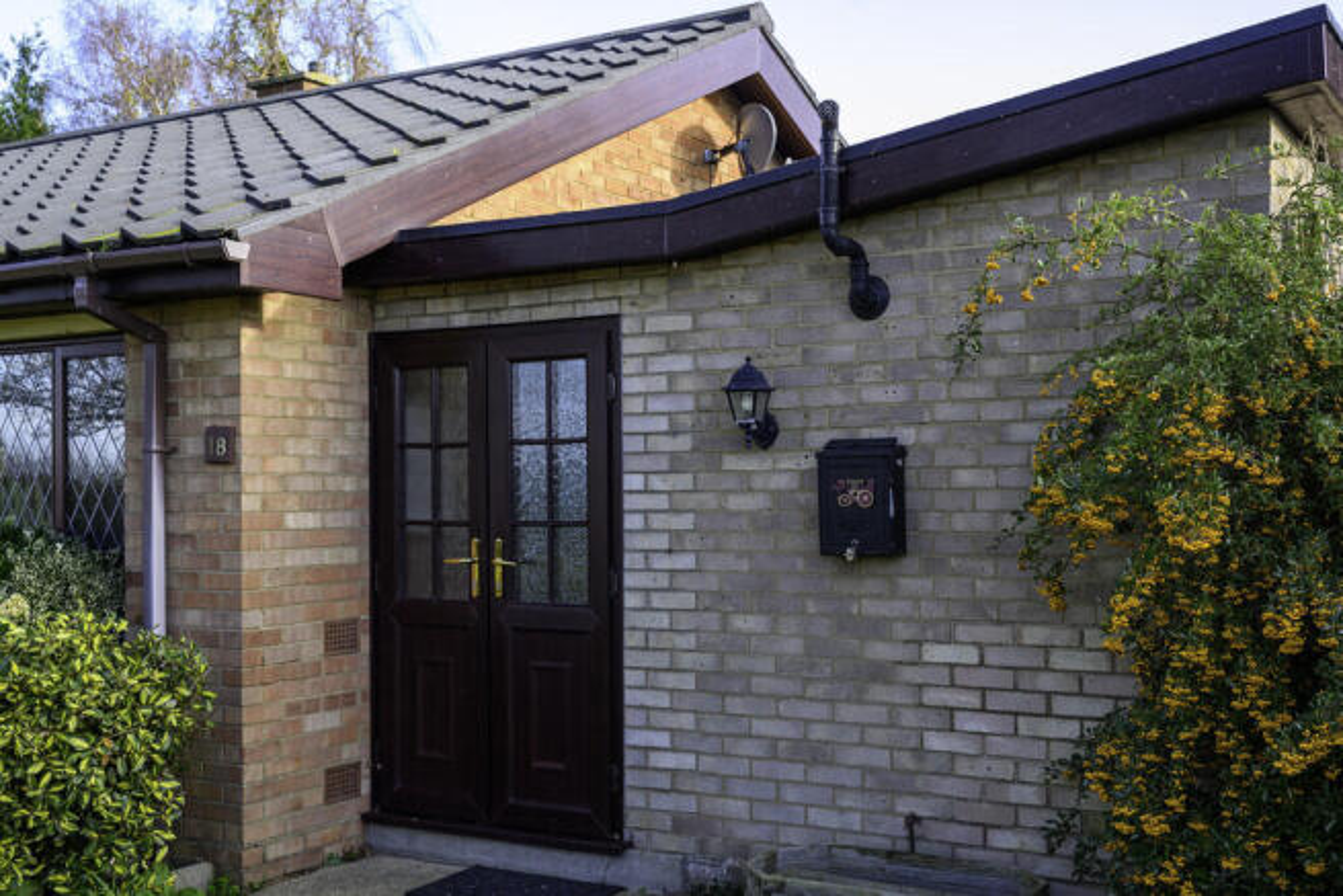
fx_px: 1567
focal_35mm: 42
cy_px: 448
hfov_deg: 46.4
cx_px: 672
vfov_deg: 31.9
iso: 250
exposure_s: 1/80
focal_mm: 42
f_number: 7.1
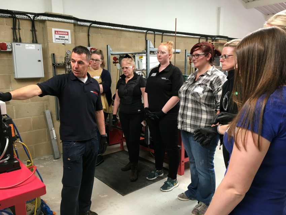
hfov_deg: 61.6
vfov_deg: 48.2
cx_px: 143
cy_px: 108
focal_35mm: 29
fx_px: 240
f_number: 2.2
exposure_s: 1/33
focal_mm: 4.15
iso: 100
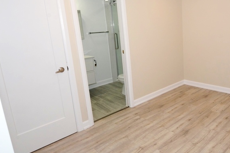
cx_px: 158
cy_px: 64
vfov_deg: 47.7
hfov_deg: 65.2
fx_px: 172
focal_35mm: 27
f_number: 11
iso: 400
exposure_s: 1/30
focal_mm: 10
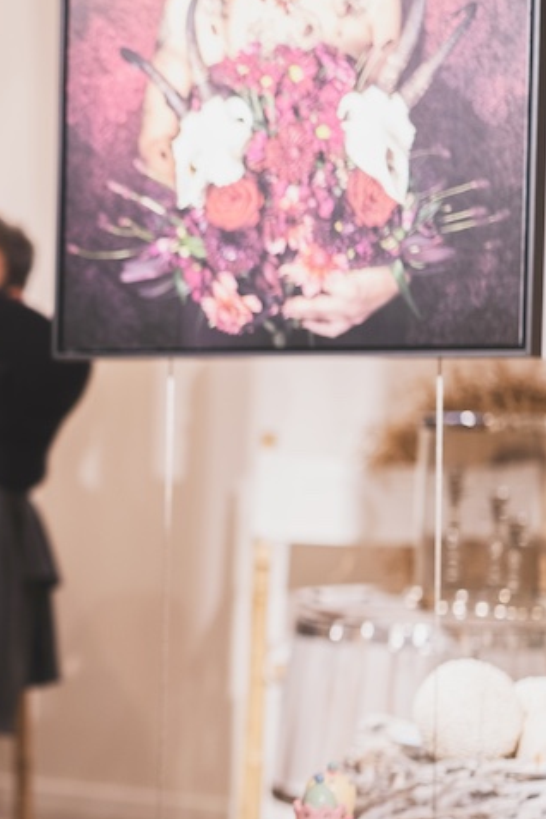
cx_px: -354
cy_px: 547
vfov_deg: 18.5
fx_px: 2502
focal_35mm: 110
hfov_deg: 11.7
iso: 200
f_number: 1.4
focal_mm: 27
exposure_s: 1/30
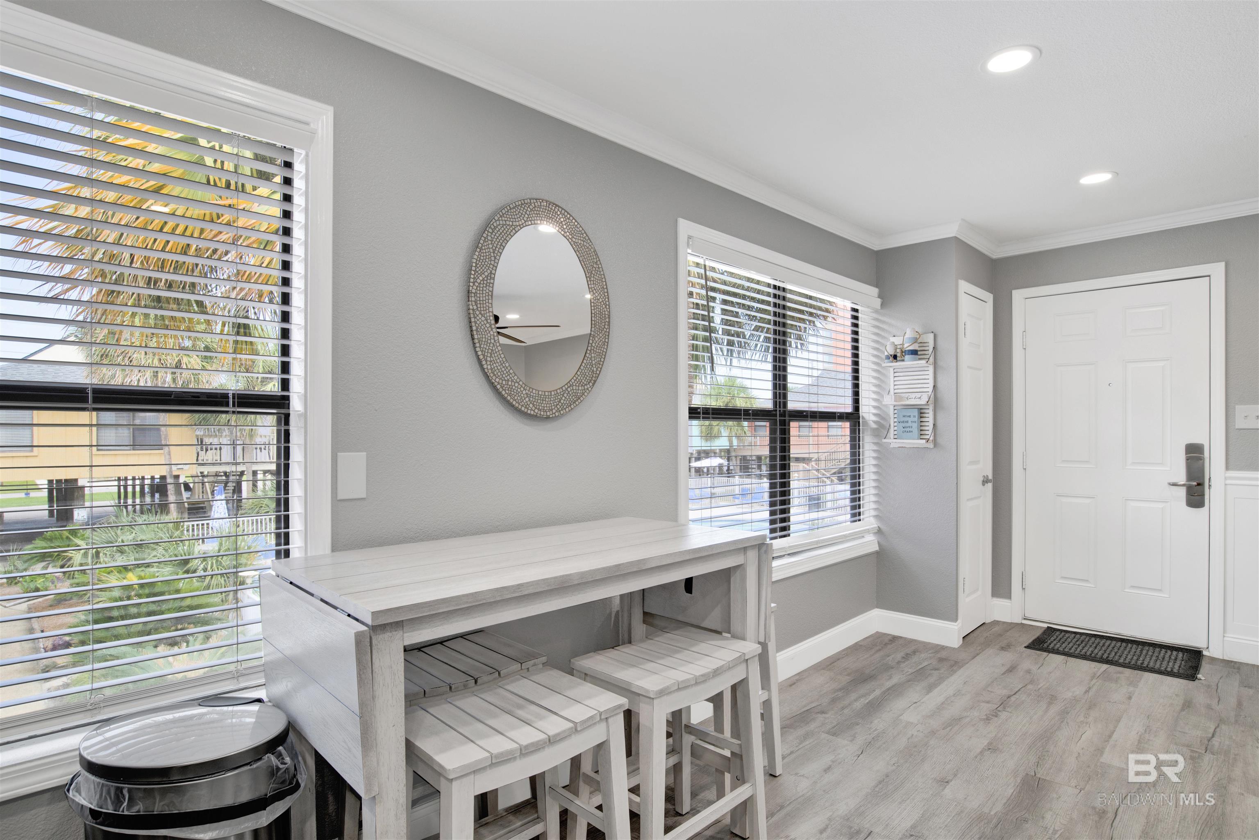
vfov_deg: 67.4
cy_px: 420
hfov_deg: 90.0
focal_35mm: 18
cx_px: 630
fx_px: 629
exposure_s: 1/15
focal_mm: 18
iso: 200
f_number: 11
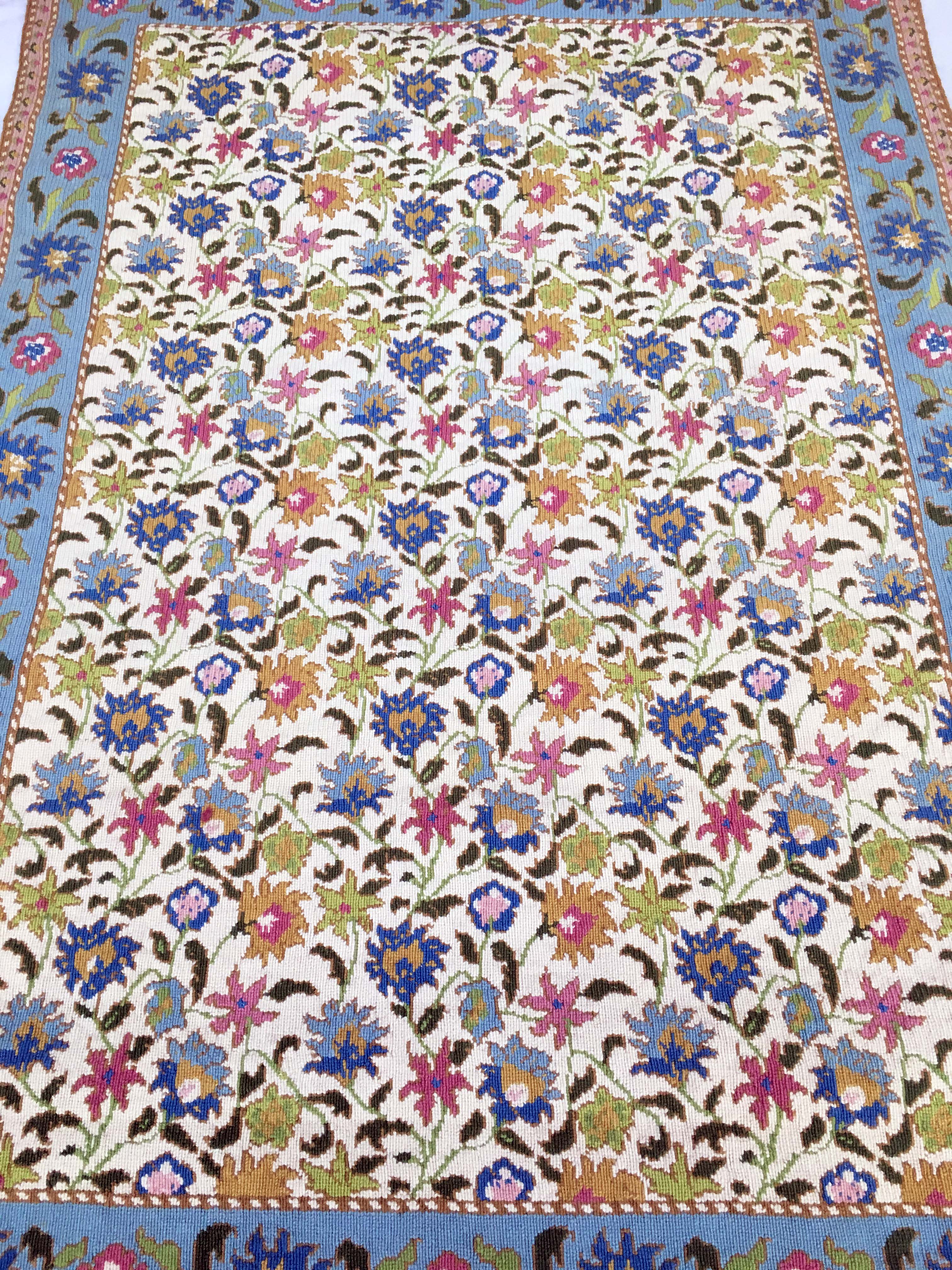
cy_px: 635
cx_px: 476
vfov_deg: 61.7
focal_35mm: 29
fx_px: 1063
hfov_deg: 48.2
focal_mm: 4.15
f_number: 2.2
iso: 80
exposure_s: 1/33
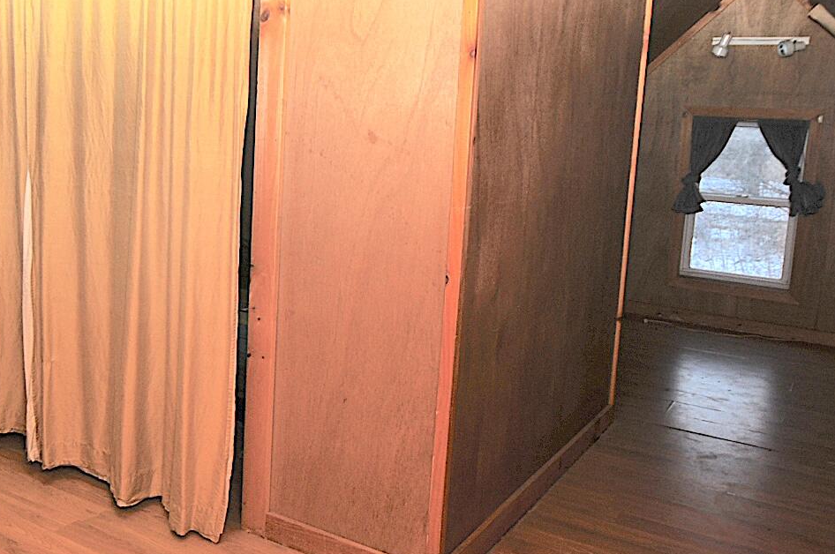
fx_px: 788
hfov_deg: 55.5
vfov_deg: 38.5
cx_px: 340
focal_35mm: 34
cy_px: 200
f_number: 3.5
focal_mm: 10
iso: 200
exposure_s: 1/60
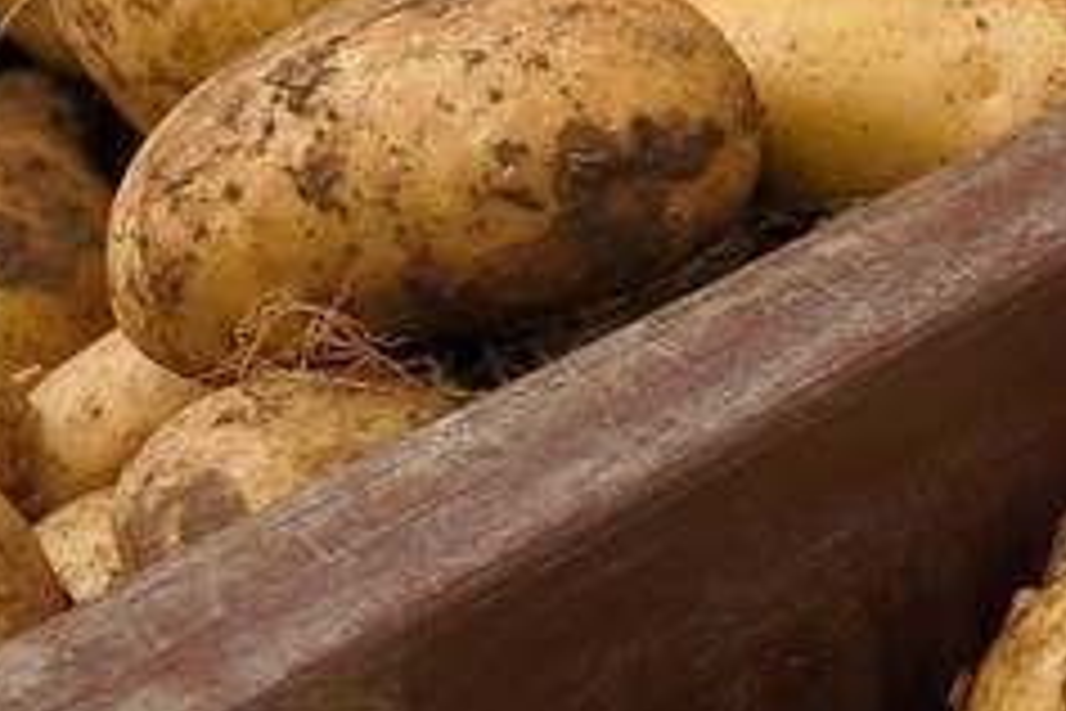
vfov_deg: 4.0
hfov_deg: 5.7
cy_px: -598
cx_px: 3279
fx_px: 10008
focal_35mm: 338
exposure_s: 1/200
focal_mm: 50
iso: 200
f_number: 8
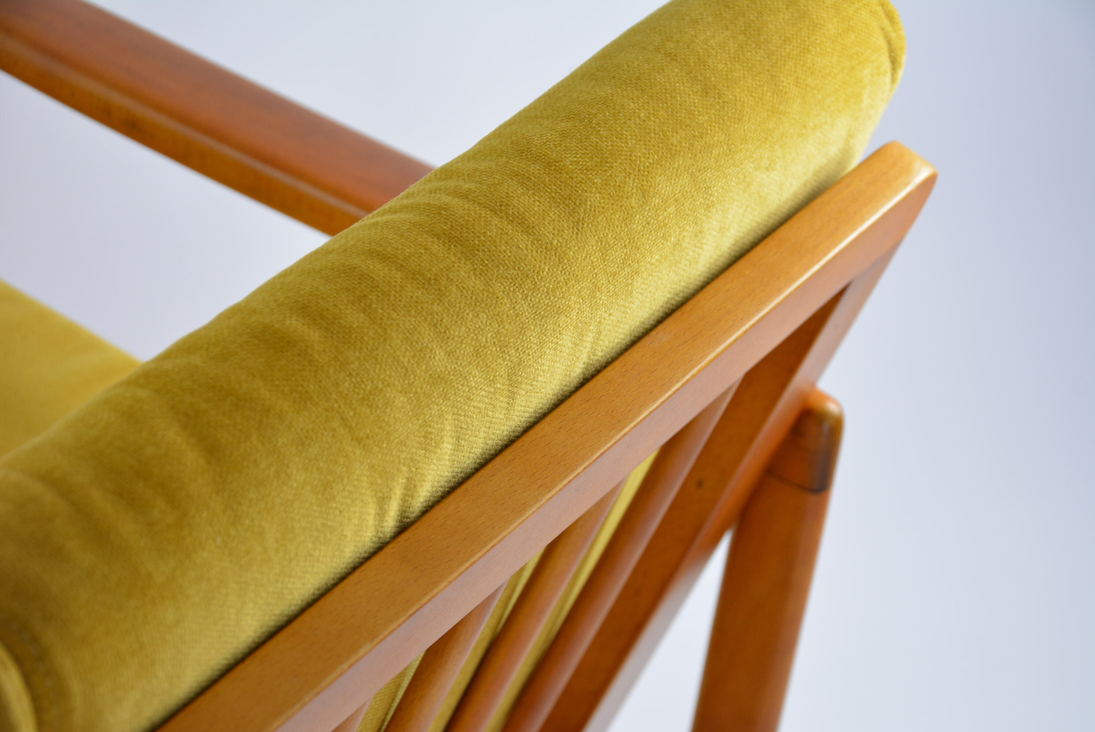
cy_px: 366
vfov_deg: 13.8
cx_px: 548
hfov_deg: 20.6
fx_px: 3013
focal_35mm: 99
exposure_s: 1/125
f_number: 5.6
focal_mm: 66
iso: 640
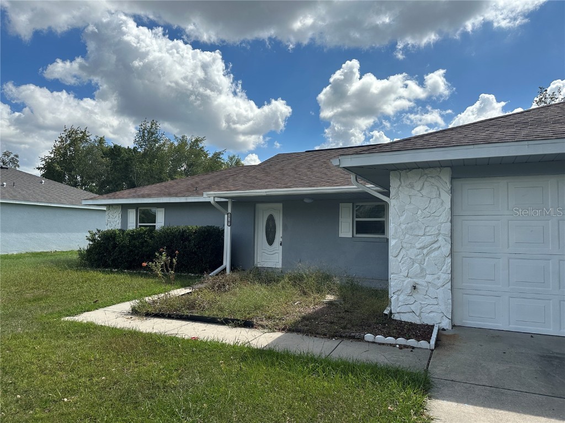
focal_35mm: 24
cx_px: 282
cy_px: 212
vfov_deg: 56.8
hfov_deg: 71.6
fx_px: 392
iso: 80
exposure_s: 1/6623
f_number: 1.78
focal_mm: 6.86
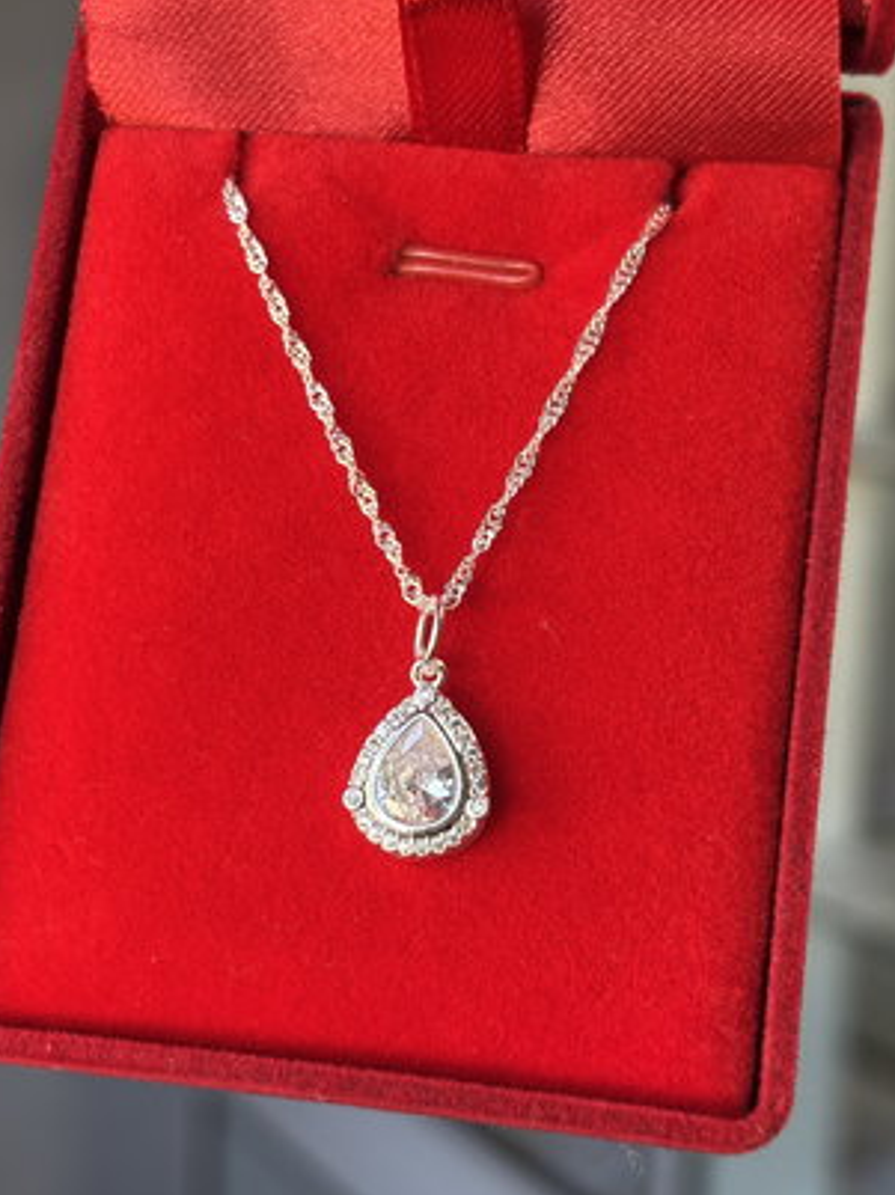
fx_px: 2381
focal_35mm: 69
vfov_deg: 28.2
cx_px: 425
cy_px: 614
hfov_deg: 21.3
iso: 80
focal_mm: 5.96
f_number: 1.6
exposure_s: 1/60
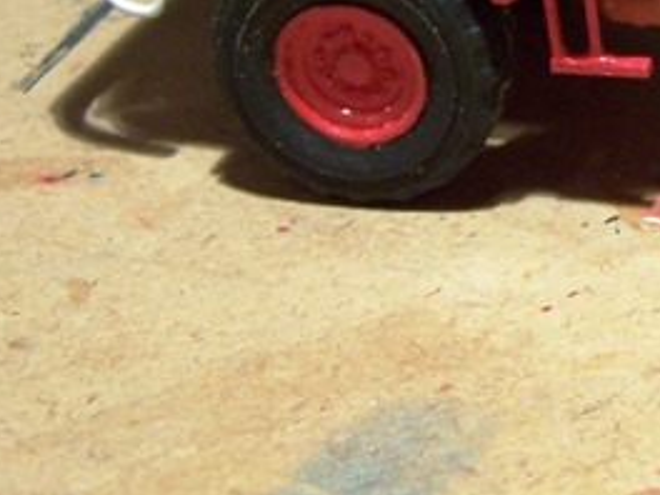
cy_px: -52
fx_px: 2193
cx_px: 920
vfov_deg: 12.6
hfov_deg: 16.0
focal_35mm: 115
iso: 140
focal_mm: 6.3
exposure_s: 1/30
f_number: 2.8
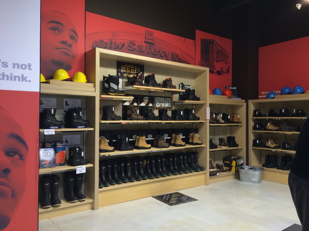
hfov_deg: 61.7
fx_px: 259
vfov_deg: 48.2
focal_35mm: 29
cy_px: 116
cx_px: 154
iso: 80
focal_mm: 4.15
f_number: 2.2
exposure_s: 1/30
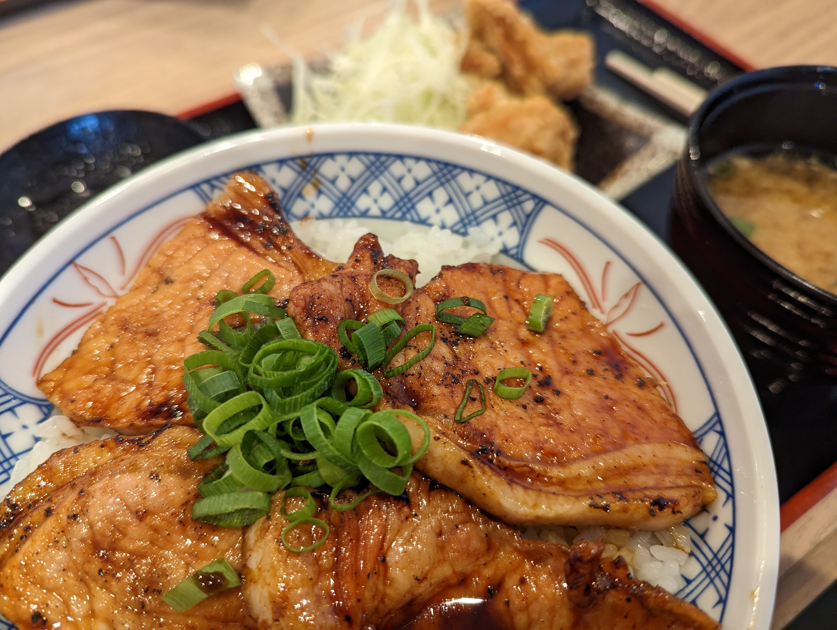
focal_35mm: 24
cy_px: 315
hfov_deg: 71.5
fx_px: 581
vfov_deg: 56.9
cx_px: 418
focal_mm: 6.81
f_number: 1.85
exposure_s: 1/33.6
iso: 177
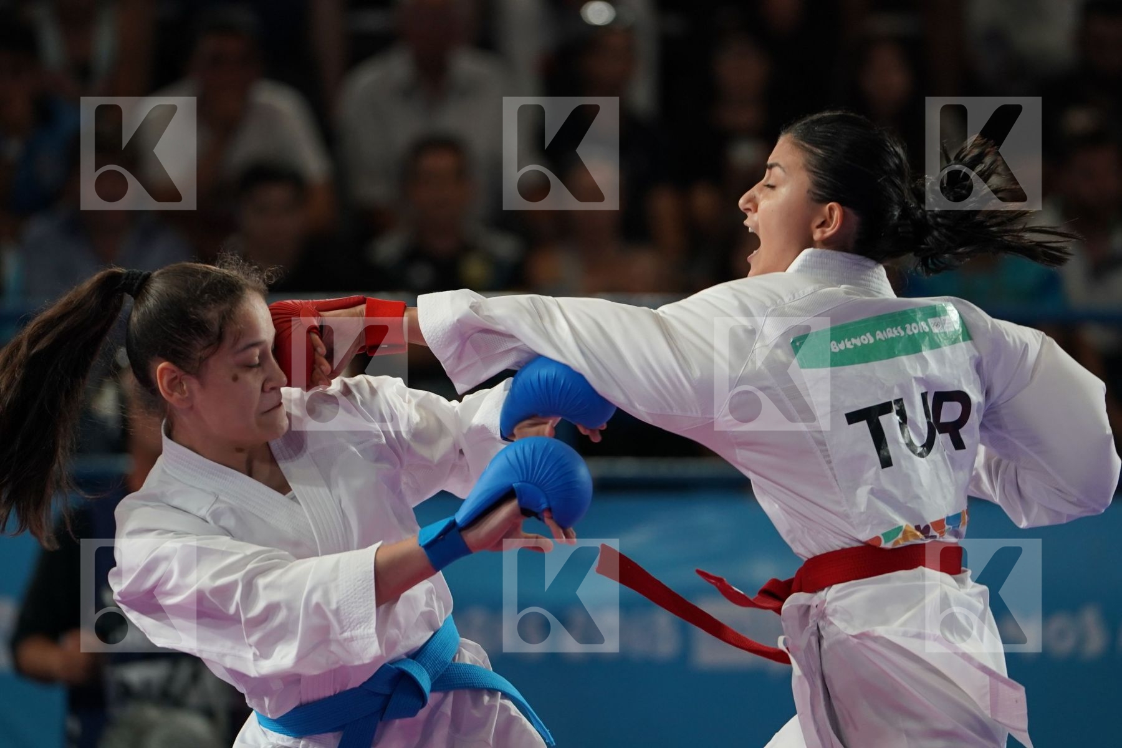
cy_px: 374
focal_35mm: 288
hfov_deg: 7.2
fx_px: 8975
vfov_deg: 4.8
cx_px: 561
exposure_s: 1/1000
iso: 1000
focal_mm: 192
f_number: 2.8
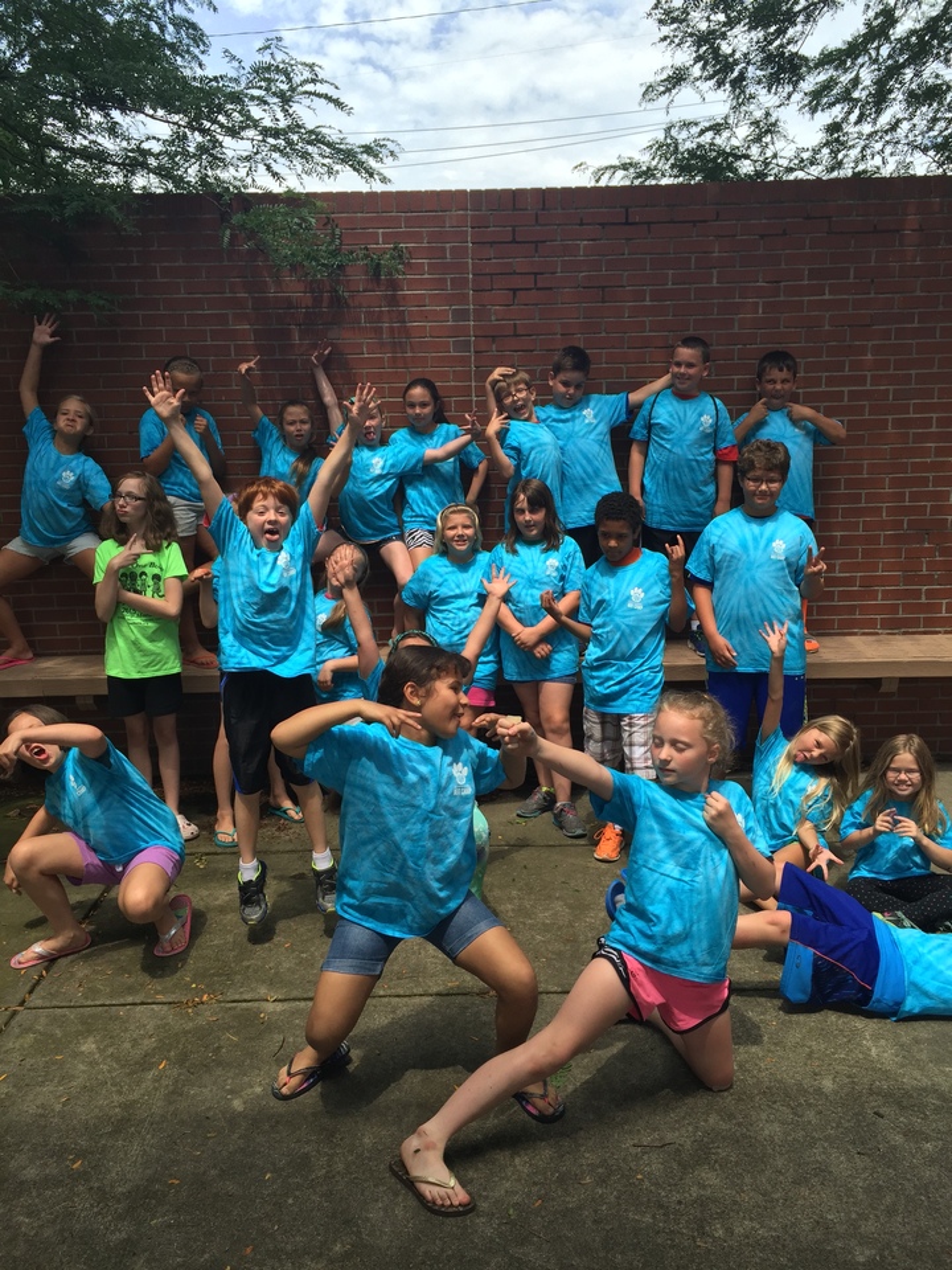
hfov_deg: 48.2
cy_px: 635
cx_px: 476
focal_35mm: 29
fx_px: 1063
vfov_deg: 61.7
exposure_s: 1/824
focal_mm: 4.15
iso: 32
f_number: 2.2
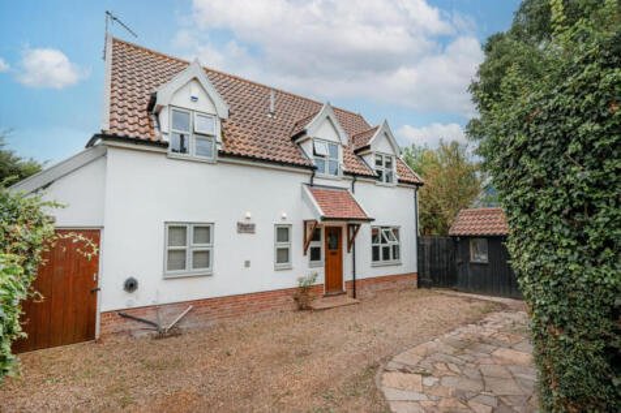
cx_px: 310
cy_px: 206
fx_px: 302
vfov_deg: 68.8
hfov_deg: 91.6
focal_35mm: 18
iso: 200
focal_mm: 17.5
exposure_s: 1/640
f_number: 8
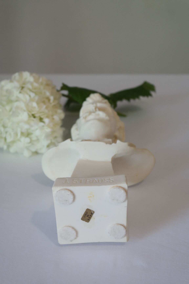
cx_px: 94
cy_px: 142
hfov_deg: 19.7
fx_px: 543
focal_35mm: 69
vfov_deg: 29.2
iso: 400
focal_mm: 45
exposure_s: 1/30
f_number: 5.6
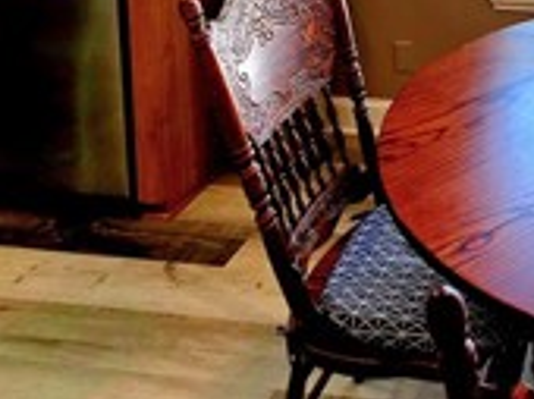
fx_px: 755
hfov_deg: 33.8
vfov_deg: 23.9
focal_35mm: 49
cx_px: 591
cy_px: -185
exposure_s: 1/120
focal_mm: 2.2
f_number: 1.9
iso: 160
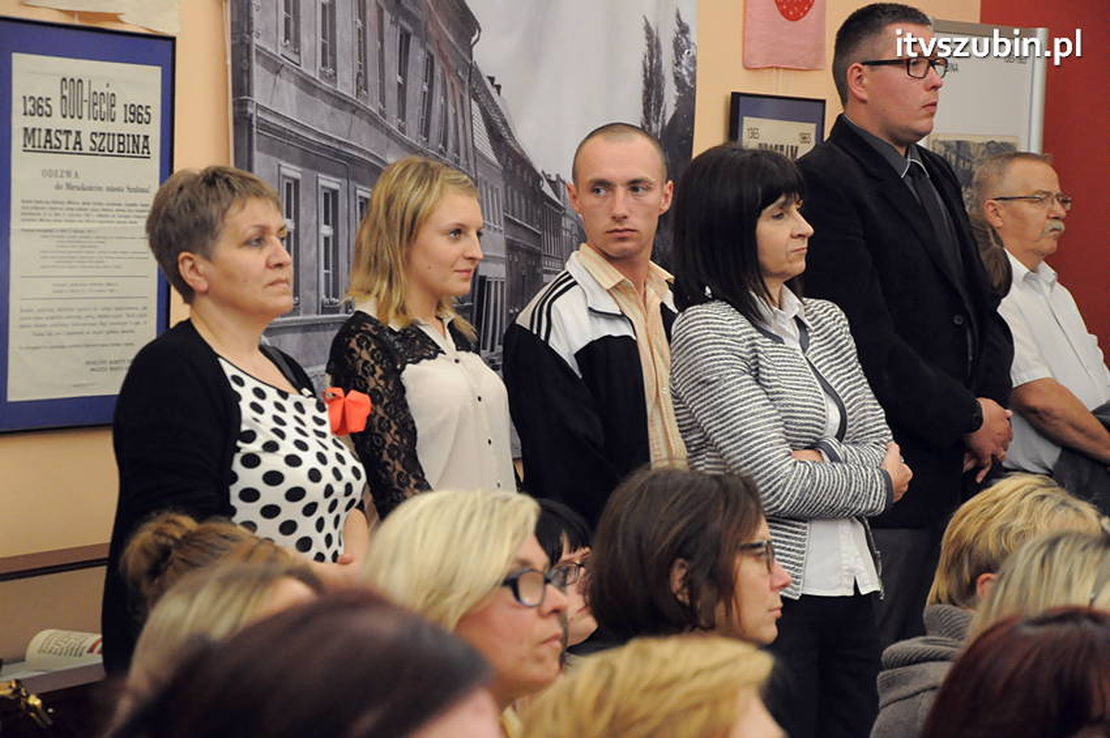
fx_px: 3234
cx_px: 555
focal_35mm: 105
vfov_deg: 13.0
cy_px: 369
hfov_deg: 19.5
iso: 2500
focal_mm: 70
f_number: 5.6
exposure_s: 1/80
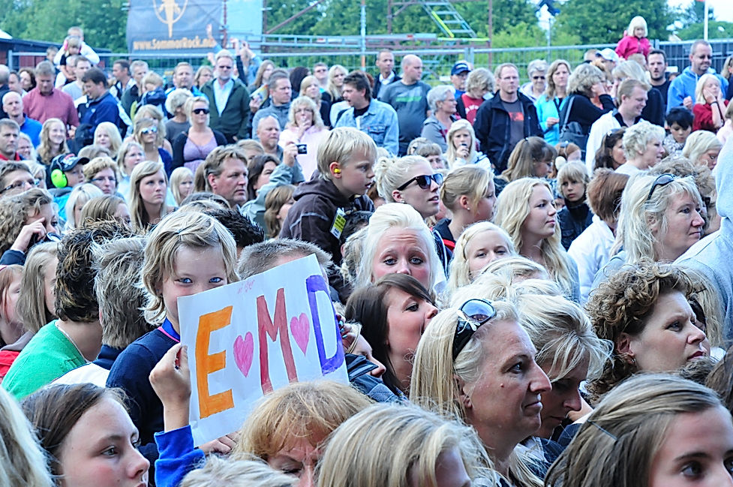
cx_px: 318
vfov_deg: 10.6
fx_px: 2623
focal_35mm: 129
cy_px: 269
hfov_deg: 15.9
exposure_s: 1/125
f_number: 8
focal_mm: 70
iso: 800
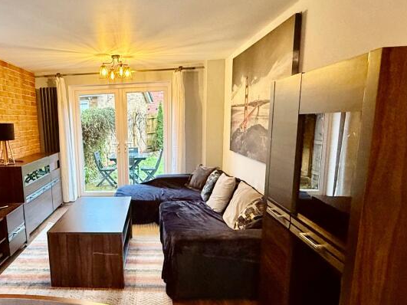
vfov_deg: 51.0
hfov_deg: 62.7
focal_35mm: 27
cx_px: 118
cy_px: 182
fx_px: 317
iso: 400
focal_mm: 2.22
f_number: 2.2
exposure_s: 1/50
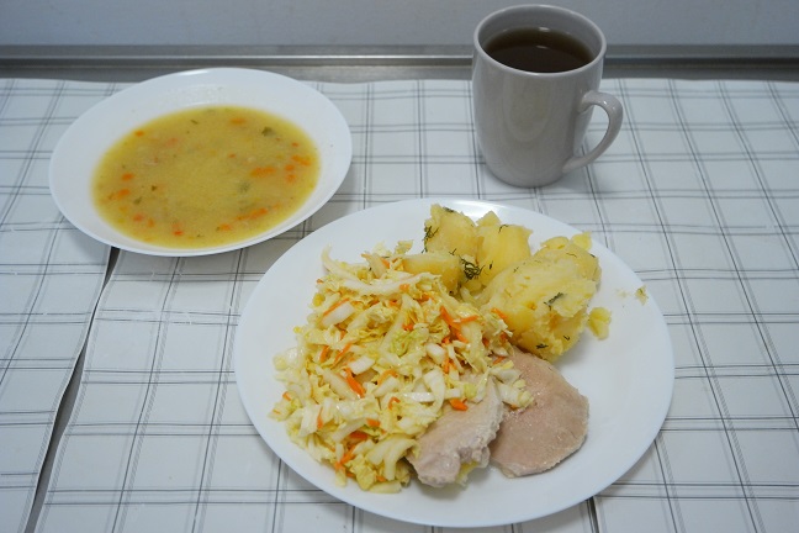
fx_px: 954
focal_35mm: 43
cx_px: 400
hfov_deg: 45.4
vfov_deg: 31.2
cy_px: 266
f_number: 4.5
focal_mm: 28
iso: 1600
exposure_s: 1/250
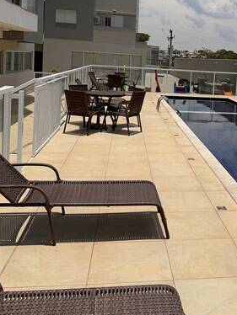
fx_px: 374
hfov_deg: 33.9
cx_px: 195
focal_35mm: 41
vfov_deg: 44.4
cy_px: 84
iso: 80
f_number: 1.78
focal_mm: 6.76
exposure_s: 1/14286
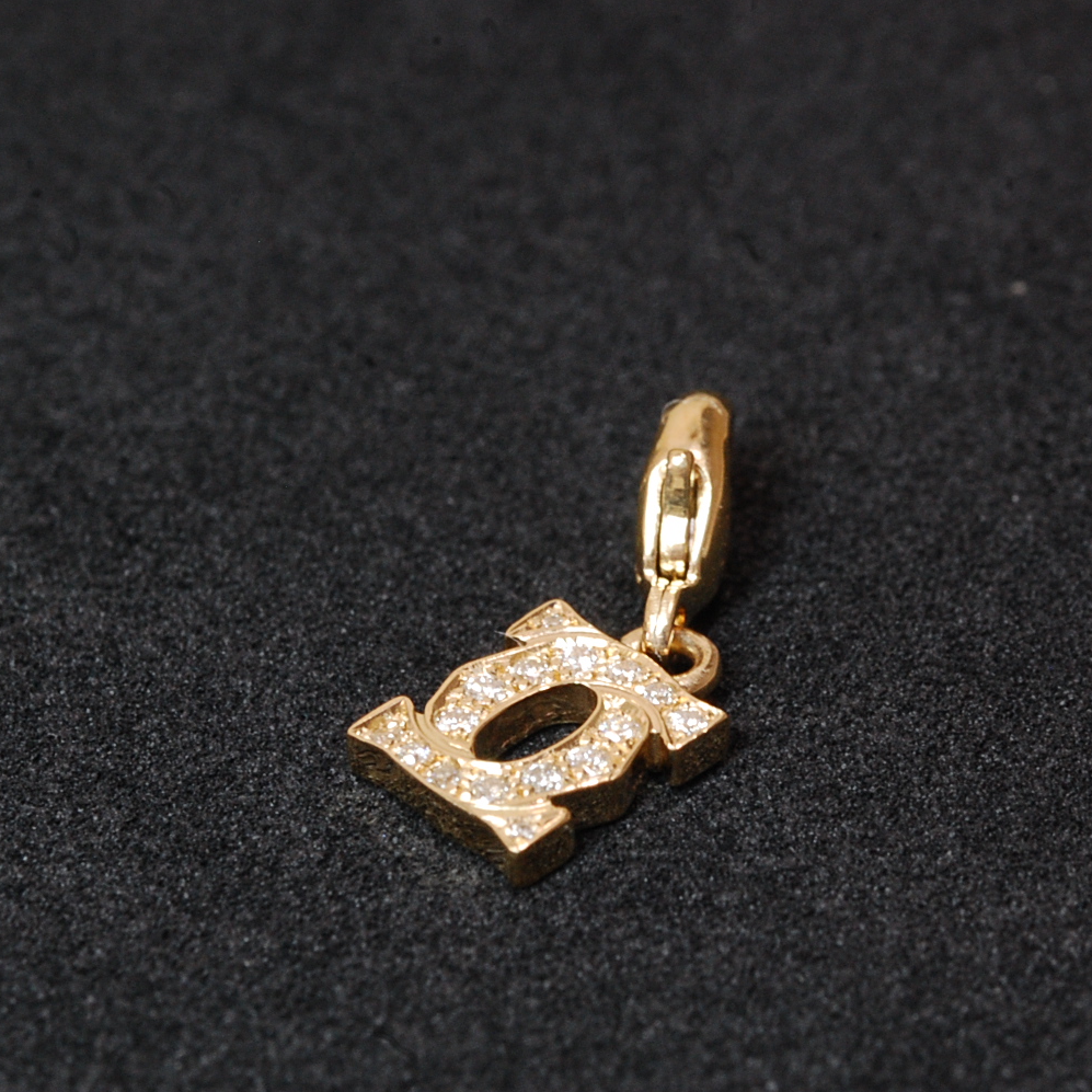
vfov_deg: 10.1
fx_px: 6174
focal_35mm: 173
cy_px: 545
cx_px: 565
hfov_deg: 10.1
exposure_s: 1/10
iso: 800
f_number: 18
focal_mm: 90
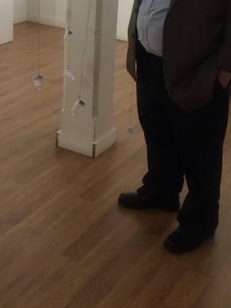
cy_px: 49
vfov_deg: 31.6
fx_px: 525
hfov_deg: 24.5
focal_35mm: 59
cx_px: 49
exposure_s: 1/30
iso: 64
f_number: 2.2
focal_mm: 4.15
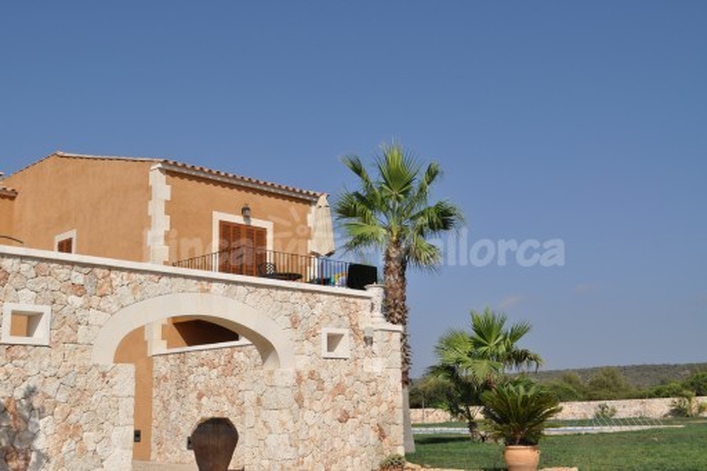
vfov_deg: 31.9
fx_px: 825
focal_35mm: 42
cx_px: 354
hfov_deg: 46.4
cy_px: 236
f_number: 8
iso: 200
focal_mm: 28
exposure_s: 1/800
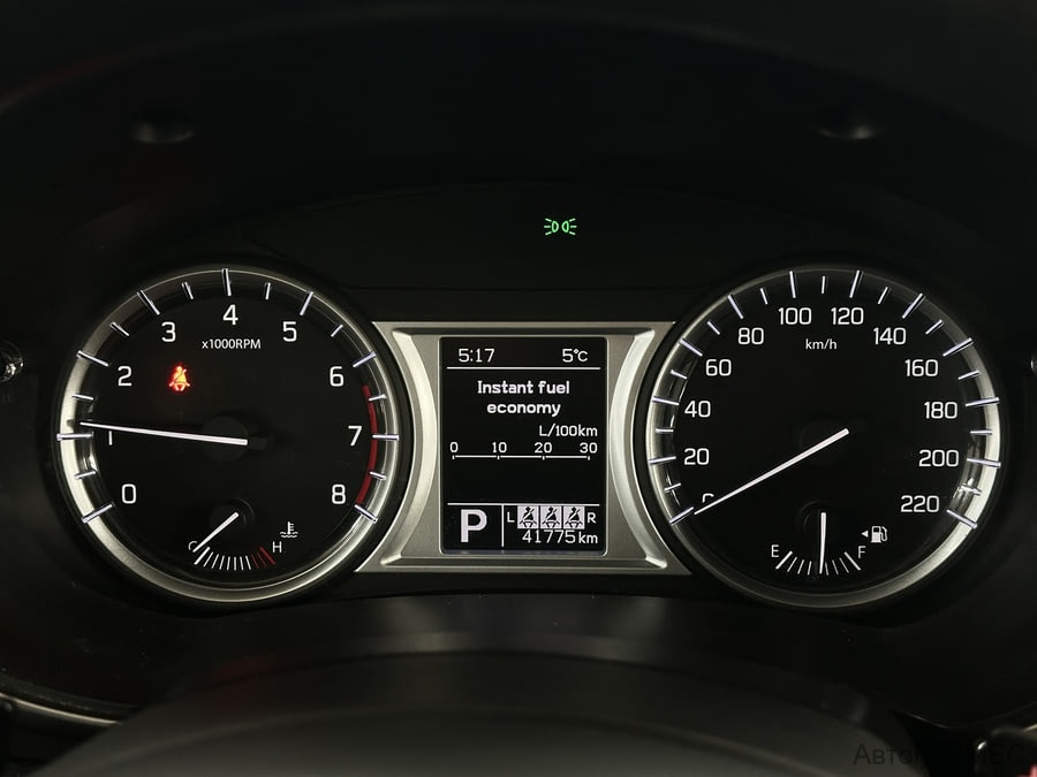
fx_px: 1438
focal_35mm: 48
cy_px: 388
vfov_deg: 30.3
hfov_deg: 39.7
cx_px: 518
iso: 200
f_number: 1.78
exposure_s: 1/50
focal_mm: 6.86
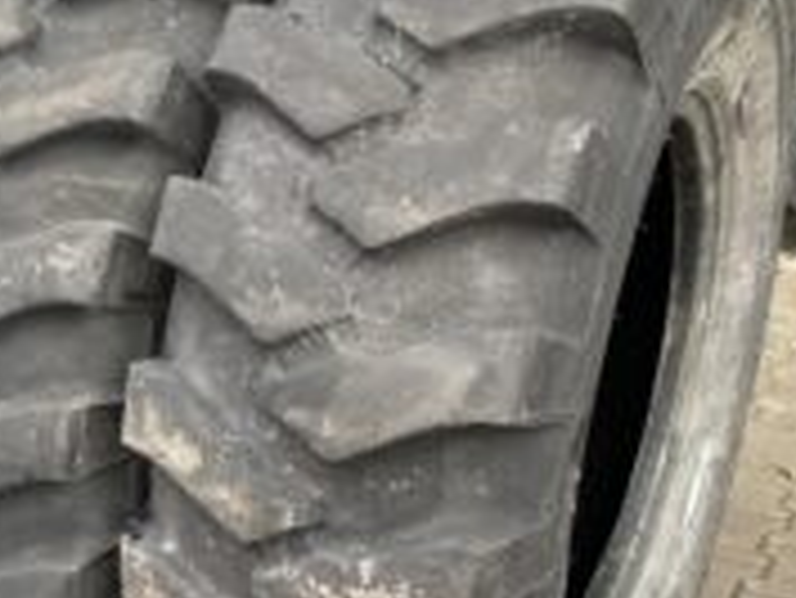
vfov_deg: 23.2
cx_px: 67
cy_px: 396
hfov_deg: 29.3
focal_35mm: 63
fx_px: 1450
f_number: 1.8
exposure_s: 1/122
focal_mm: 4.25
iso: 32
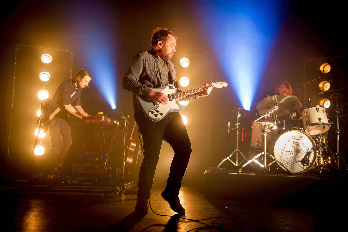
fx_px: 348
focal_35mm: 36
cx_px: 174
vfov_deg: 36.8
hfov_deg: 53.2
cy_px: 116
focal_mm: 36
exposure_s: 1/200
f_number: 2.8
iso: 2000
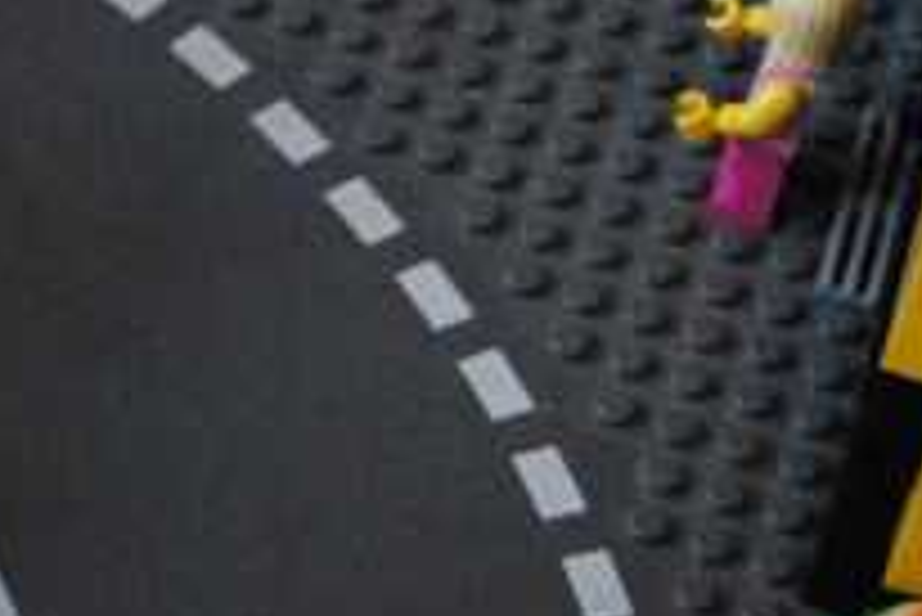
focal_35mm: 178
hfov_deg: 11.2
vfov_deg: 7.6
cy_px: -265
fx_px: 4562
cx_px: -337
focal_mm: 38
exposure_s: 1/30
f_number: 5
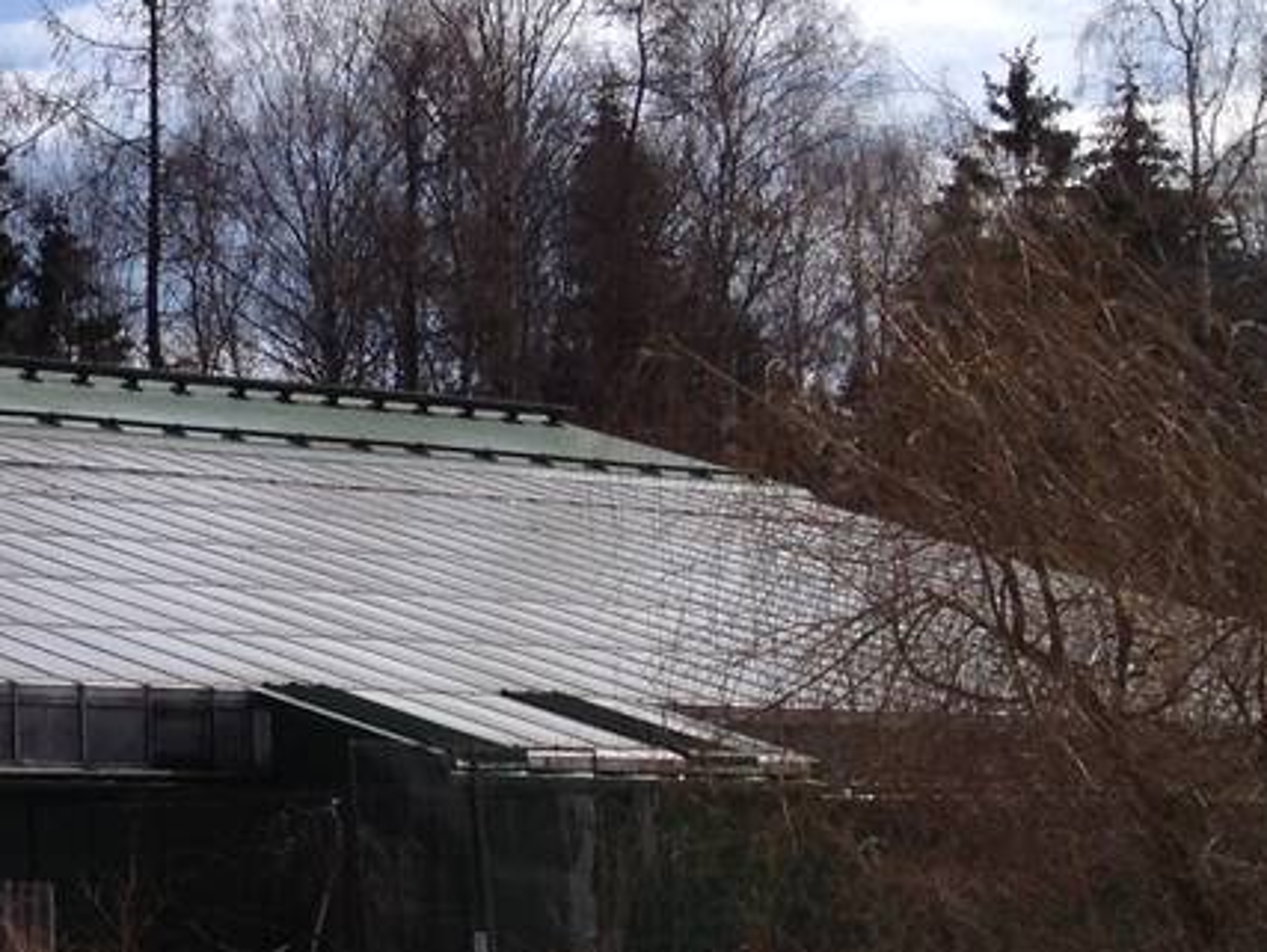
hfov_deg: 13.7
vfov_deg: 11.3
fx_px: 4799
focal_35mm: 131
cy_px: 759
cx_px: -878
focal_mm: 4.28
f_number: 2.4
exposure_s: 1/3690
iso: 50
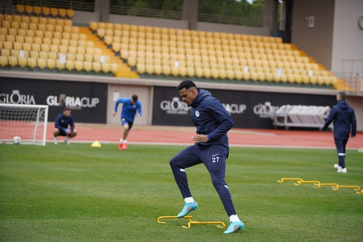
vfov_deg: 11.9
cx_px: 182
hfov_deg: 17.8
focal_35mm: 115
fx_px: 1160
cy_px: 121
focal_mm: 115
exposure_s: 1/3200
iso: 500
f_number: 2.8
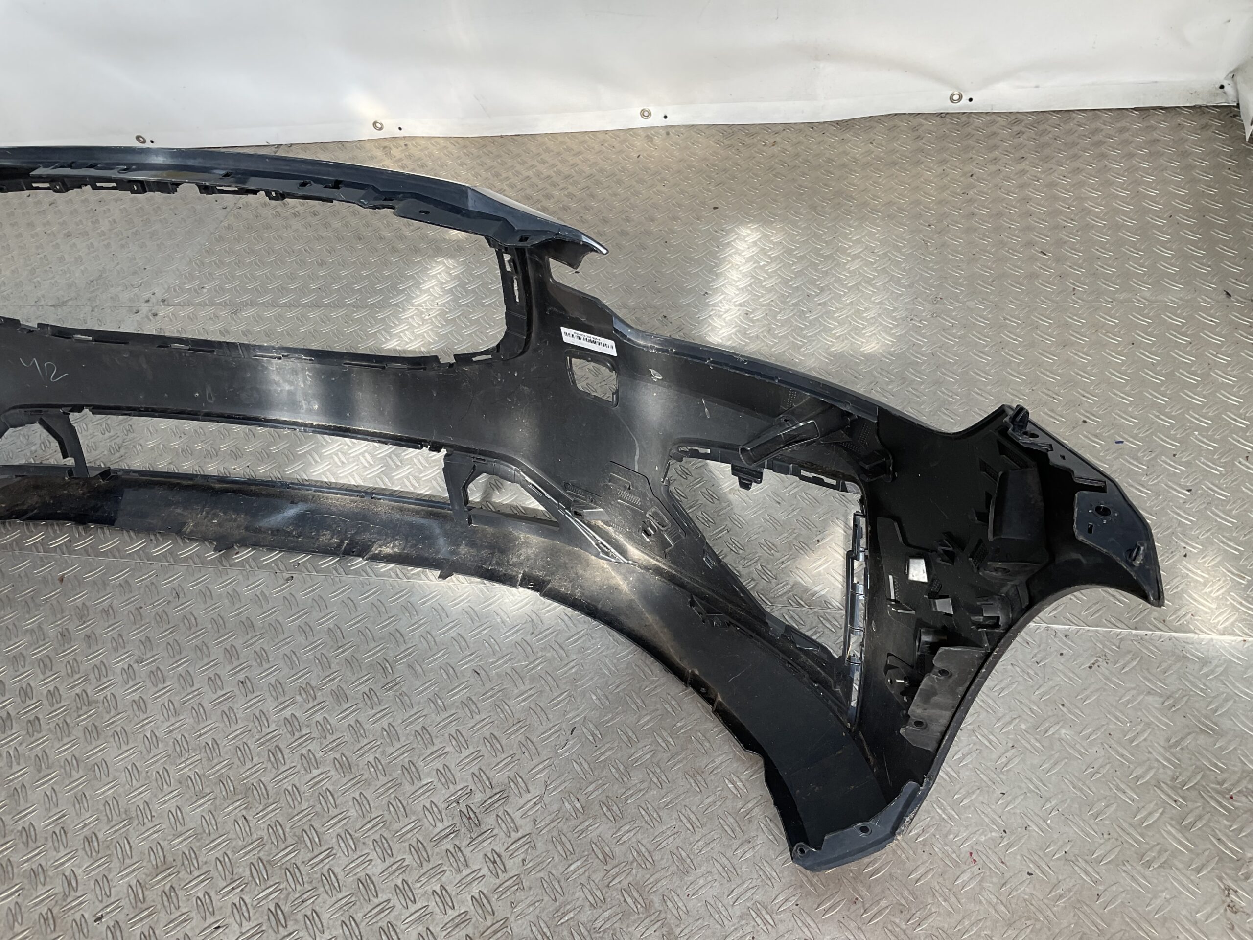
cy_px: 470
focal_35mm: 29
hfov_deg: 61.7
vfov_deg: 48.2
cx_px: 626
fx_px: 1050
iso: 16
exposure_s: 1/239
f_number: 1.8
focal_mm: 3
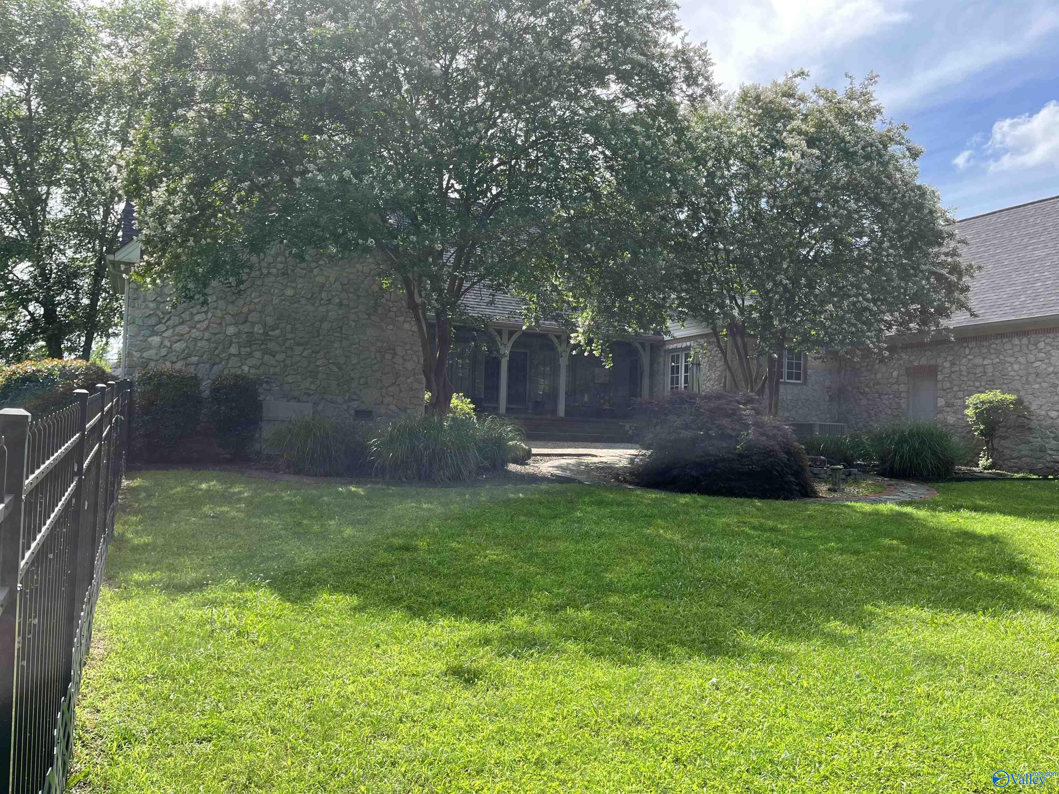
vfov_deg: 53.1
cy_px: 397
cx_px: 530
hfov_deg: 67.3
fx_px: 795
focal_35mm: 26
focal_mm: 5.1
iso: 50
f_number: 1.6
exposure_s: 1/1266
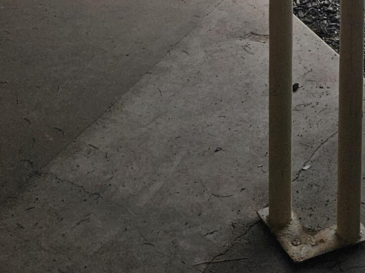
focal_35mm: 93
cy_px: -199
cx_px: 282
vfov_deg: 14.3
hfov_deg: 20.9
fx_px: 980
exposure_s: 1/2000
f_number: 1.8
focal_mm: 5.4
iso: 64
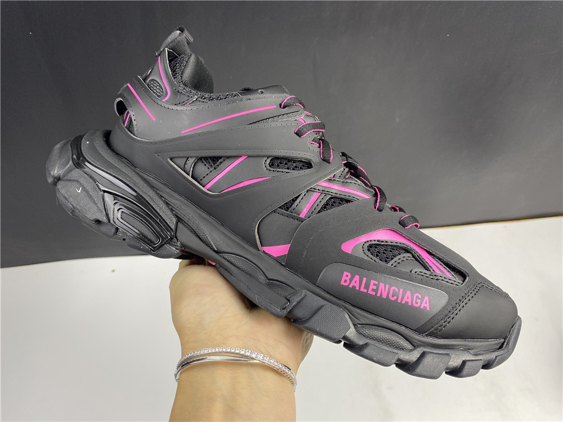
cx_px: 282
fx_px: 423
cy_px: 211
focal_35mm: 26
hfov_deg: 67.3
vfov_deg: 53.1
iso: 125
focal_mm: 4.25
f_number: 1.8
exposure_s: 1/100
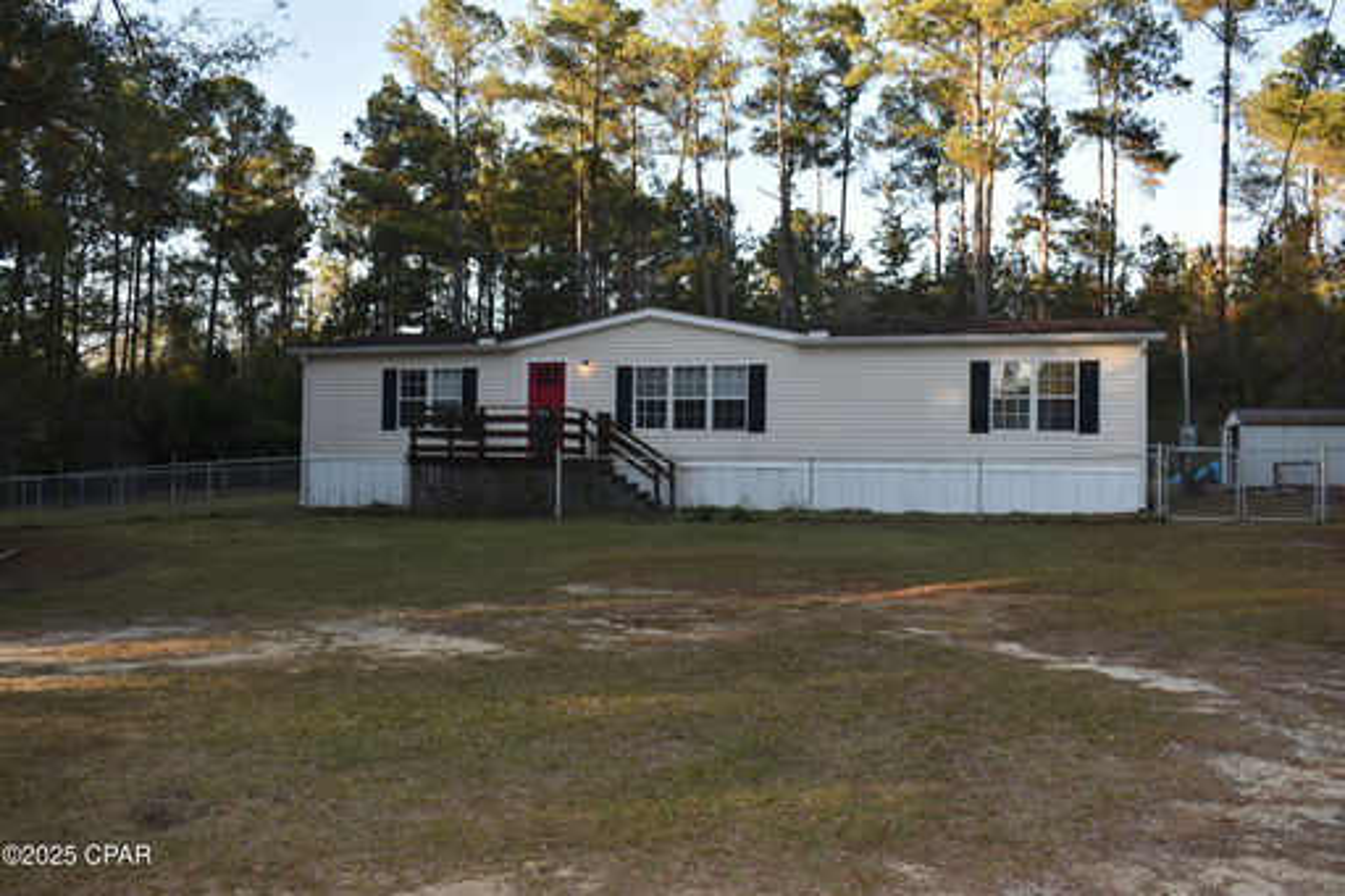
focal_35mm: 30
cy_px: 448
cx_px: 672
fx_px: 1120
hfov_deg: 61.9
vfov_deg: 43.6
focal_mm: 20
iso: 140
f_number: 5.6
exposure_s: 1/125
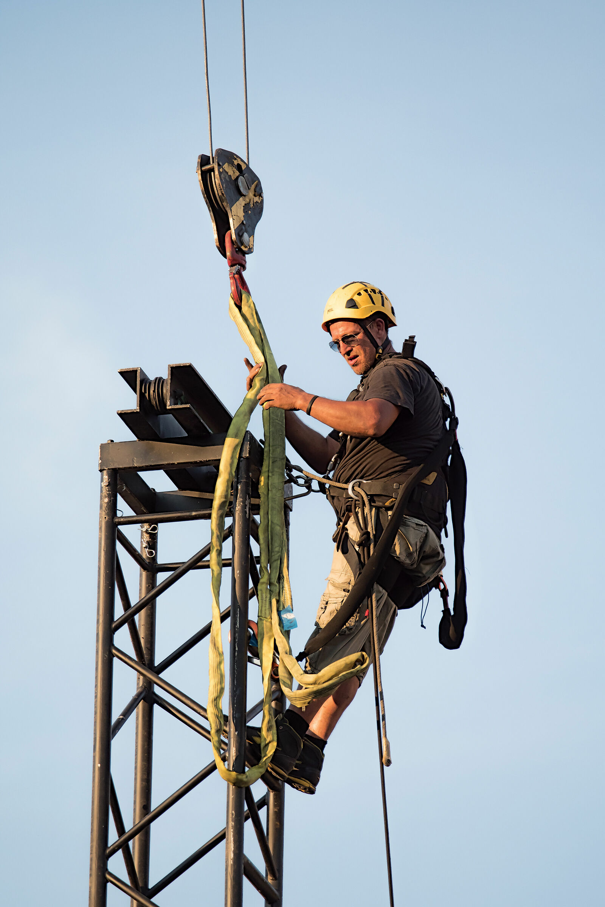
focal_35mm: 330
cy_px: 454
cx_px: 302
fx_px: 8318
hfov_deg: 4.2
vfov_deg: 6.2
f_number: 5.6
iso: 640
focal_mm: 220
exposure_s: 1/2000
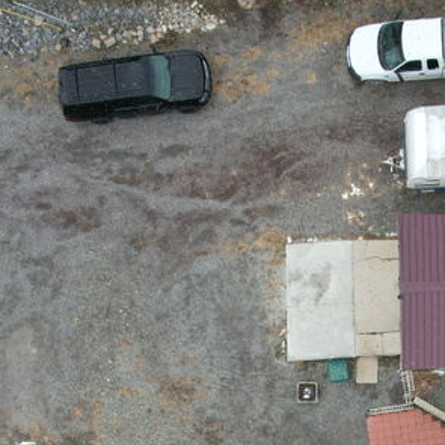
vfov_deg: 25.2
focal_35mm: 65
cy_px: 447
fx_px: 945
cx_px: 351
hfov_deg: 26.0
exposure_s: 1/350
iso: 100
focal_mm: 8.38
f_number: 2.8
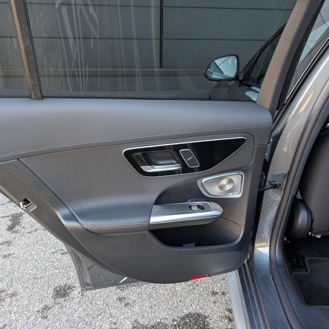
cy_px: 165
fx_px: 312
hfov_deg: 55.6
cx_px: 155
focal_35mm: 29
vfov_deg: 55.6
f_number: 1.68
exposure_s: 1/61.2
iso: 82
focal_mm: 6.9
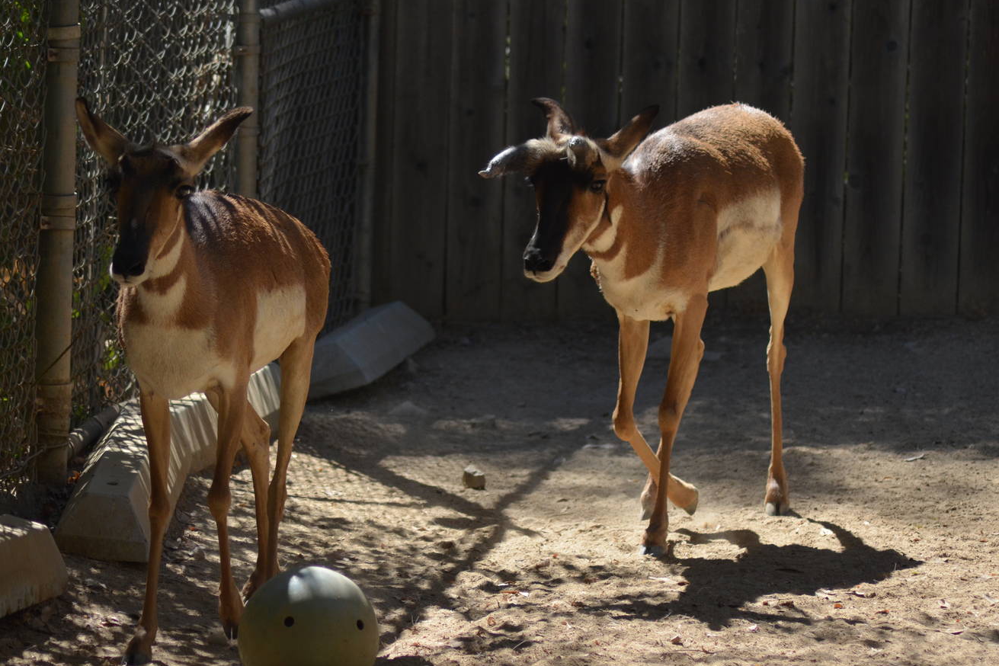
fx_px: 7603
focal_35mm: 274
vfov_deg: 5.0
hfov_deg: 7.5
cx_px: 499
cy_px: 377
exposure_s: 1/1600
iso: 400
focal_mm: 150
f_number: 5
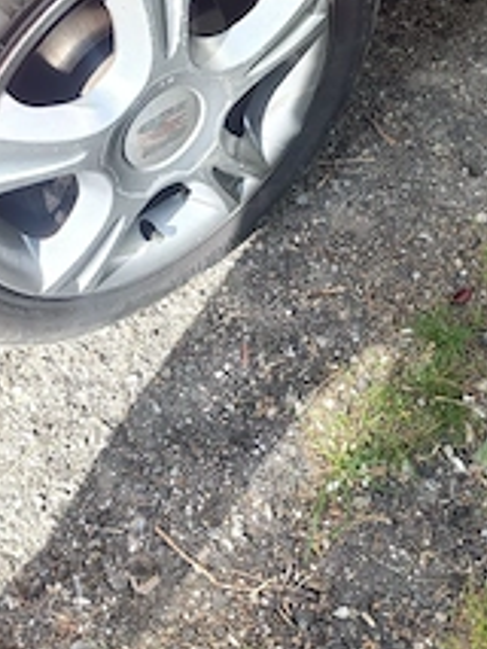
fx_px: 881
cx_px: 180
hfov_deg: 30.8
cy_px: 174
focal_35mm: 47
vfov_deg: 39.5
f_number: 1.7
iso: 143
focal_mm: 4.71
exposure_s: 1/278
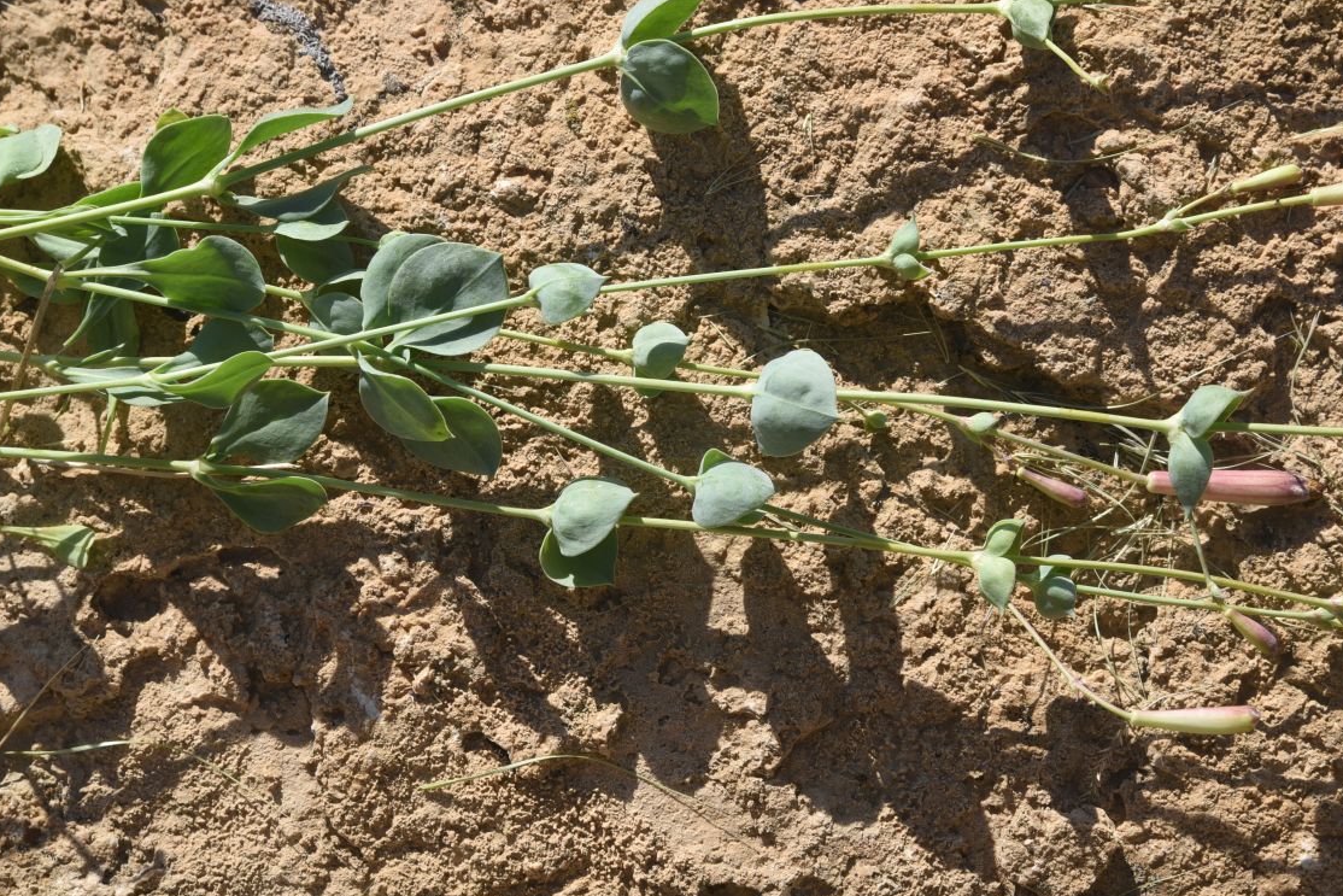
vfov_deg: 16.3
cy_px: 405
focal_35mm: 84
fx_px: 3134
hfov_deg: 24.2
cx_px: 774
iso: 125
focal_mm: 72
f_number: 13
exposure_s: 1/125
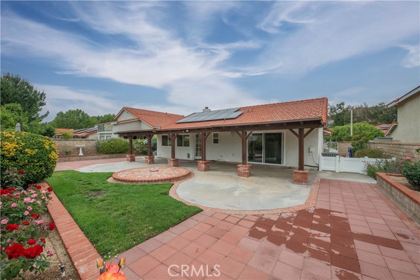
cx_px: 210
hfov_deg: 104.2
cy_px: 140
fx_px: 163
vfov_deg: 81.2
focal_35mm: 14
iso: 400
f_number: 5.6
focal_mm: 14
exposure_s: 1/1600
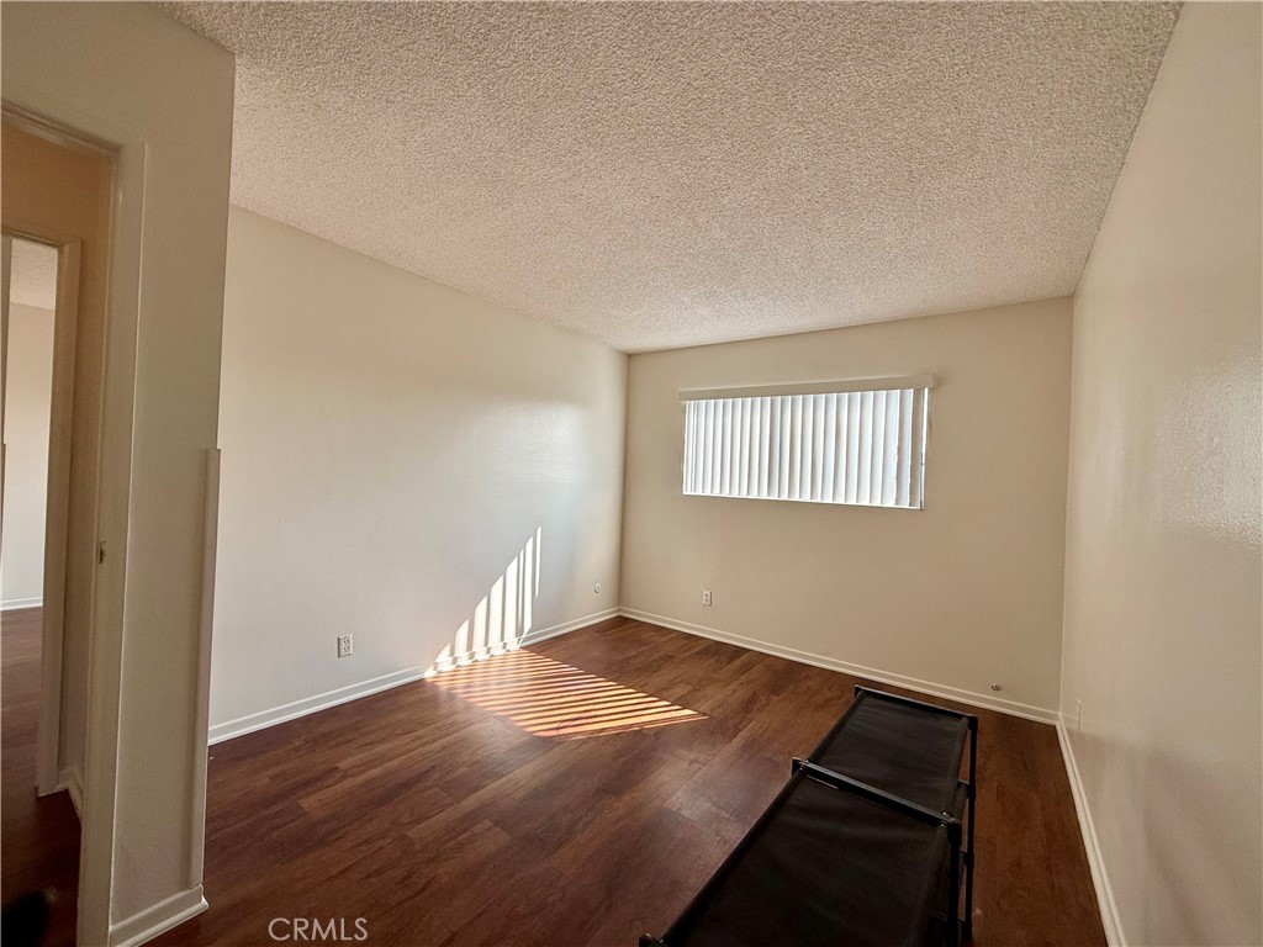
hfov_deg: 102.1
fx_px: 511
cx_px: 632
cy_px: 474
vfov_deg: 85.7
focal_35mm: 14
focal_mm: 2.22
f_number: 2.2
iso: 50
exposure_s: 1/312
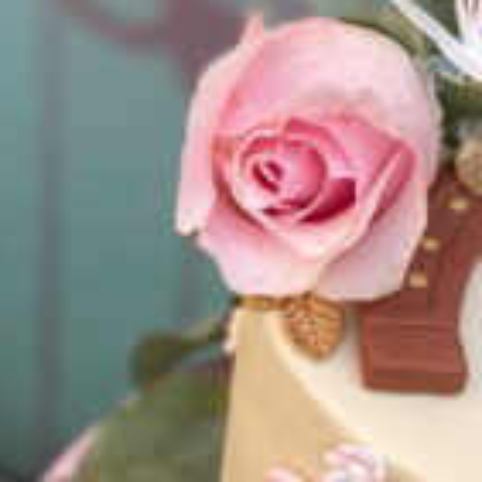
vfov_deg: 12.3
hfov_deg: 12.2
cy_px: 508
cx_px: 542
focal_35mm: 140
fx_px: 2205
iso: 20
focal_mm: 6
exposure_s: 1/675
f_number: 2
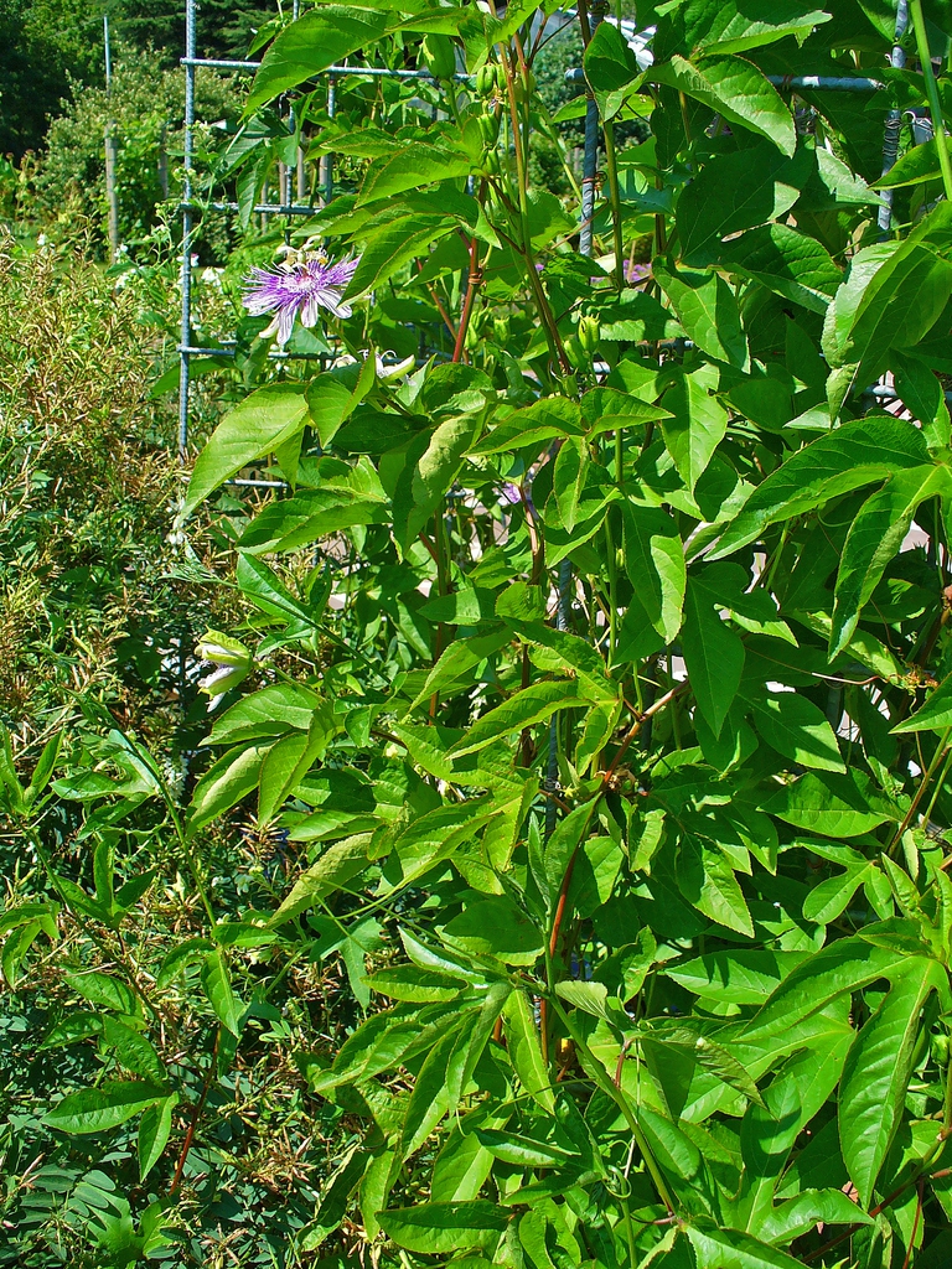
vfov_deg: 50.1
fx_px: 1357
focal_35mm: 37
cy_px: 634
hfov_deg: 38.7
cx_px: 476
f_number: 5.6
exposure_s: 1/160
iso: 64
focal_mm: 6.1
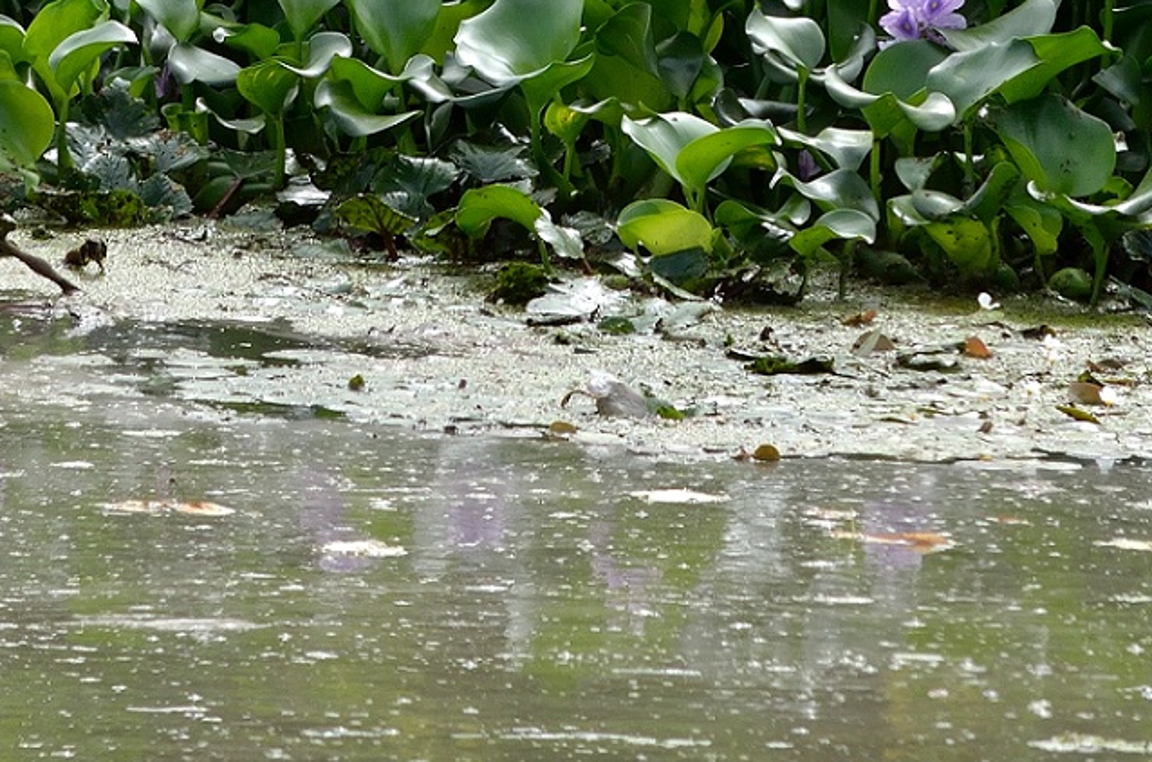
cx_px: 599
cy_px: -121
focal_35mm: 1129
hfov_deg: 1.8
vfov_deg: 1.2
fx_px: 36038
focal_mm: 300
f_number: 11
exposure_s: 1/320
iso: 320
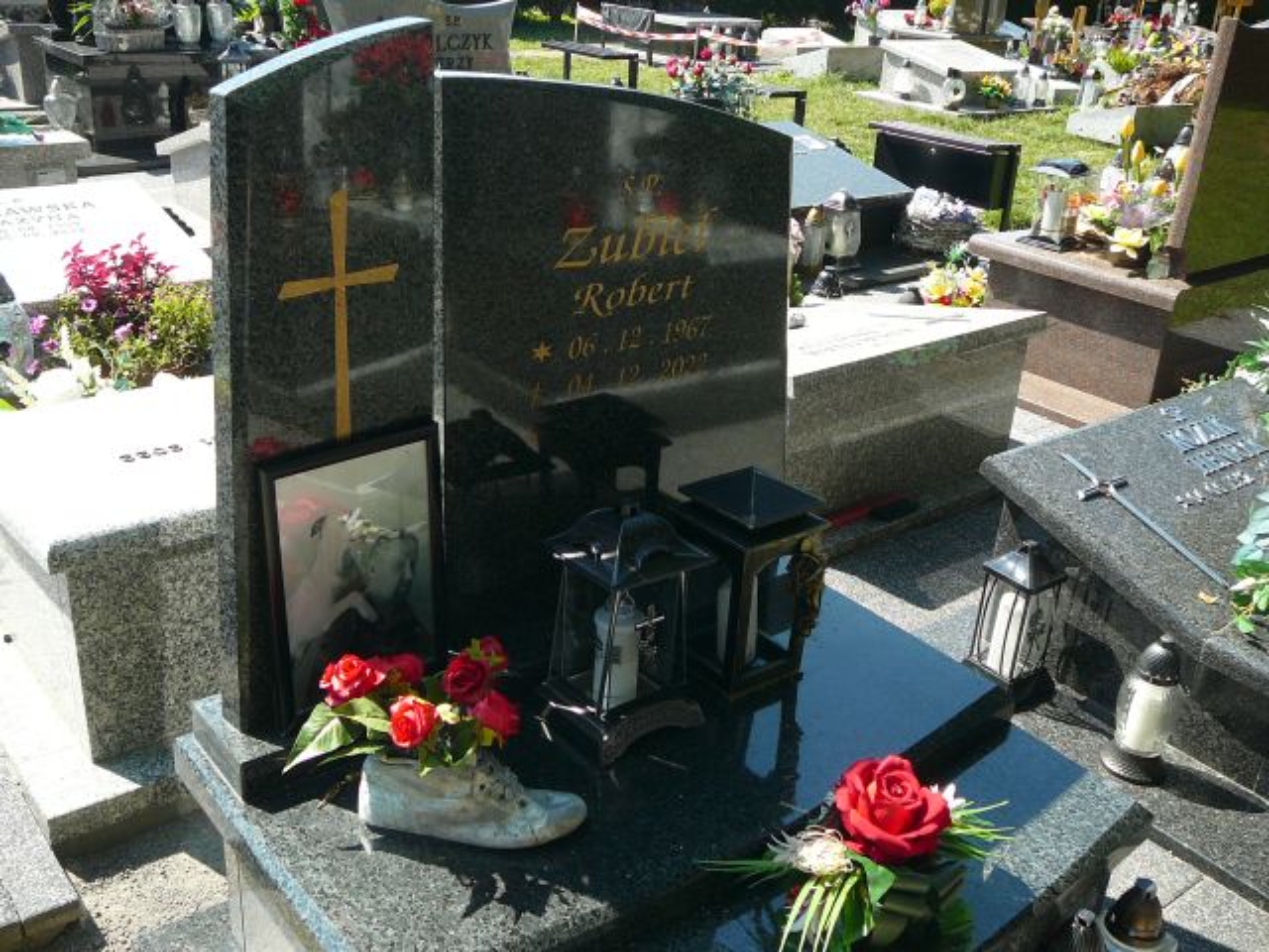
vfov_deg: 40.7
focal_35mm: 35
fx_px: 1283
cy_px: 476
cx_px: 634
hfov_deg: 52.6
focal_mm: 5.2
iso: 80
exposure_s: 1/400
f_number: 2.8
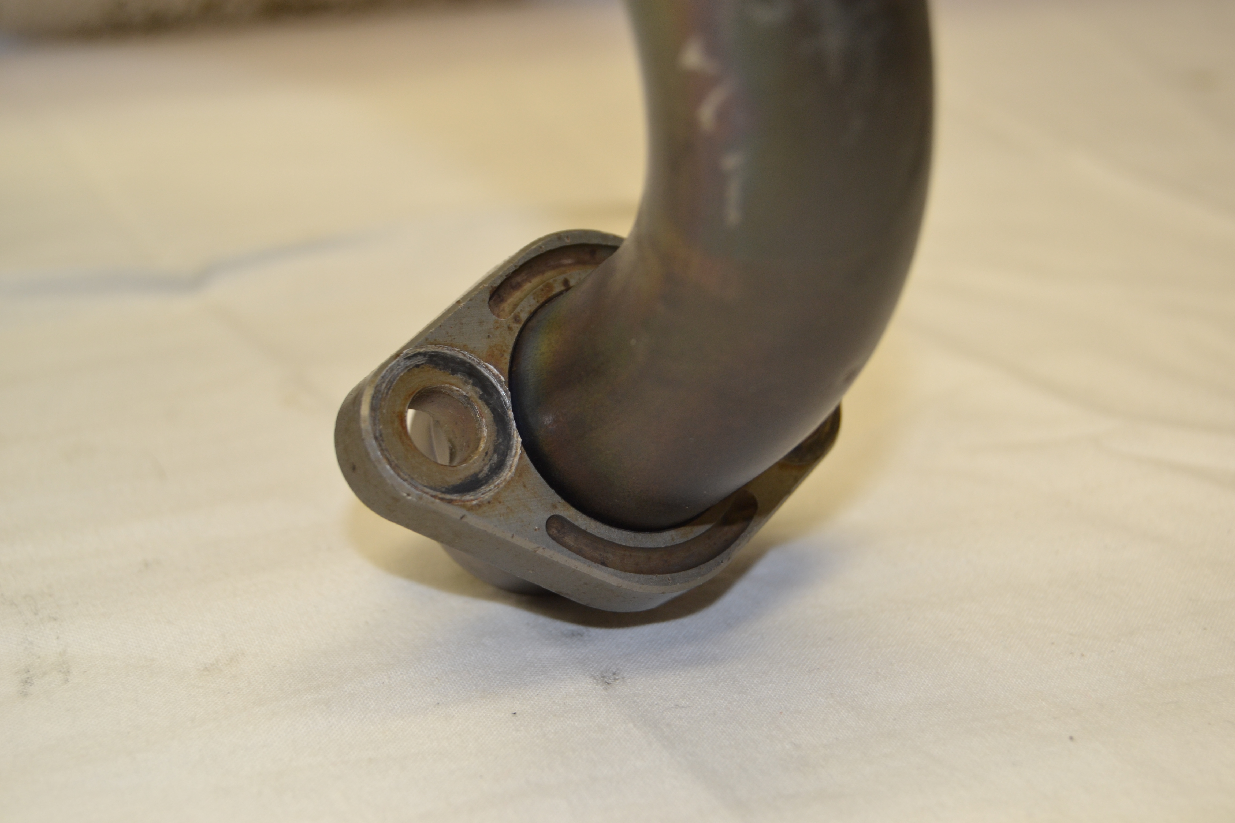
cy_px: 412
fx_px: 2315
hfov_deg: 29.9
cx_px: 618
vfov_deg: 20.2
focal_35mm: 68
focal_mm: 45
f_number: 5.3
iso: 320
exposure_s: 1/60
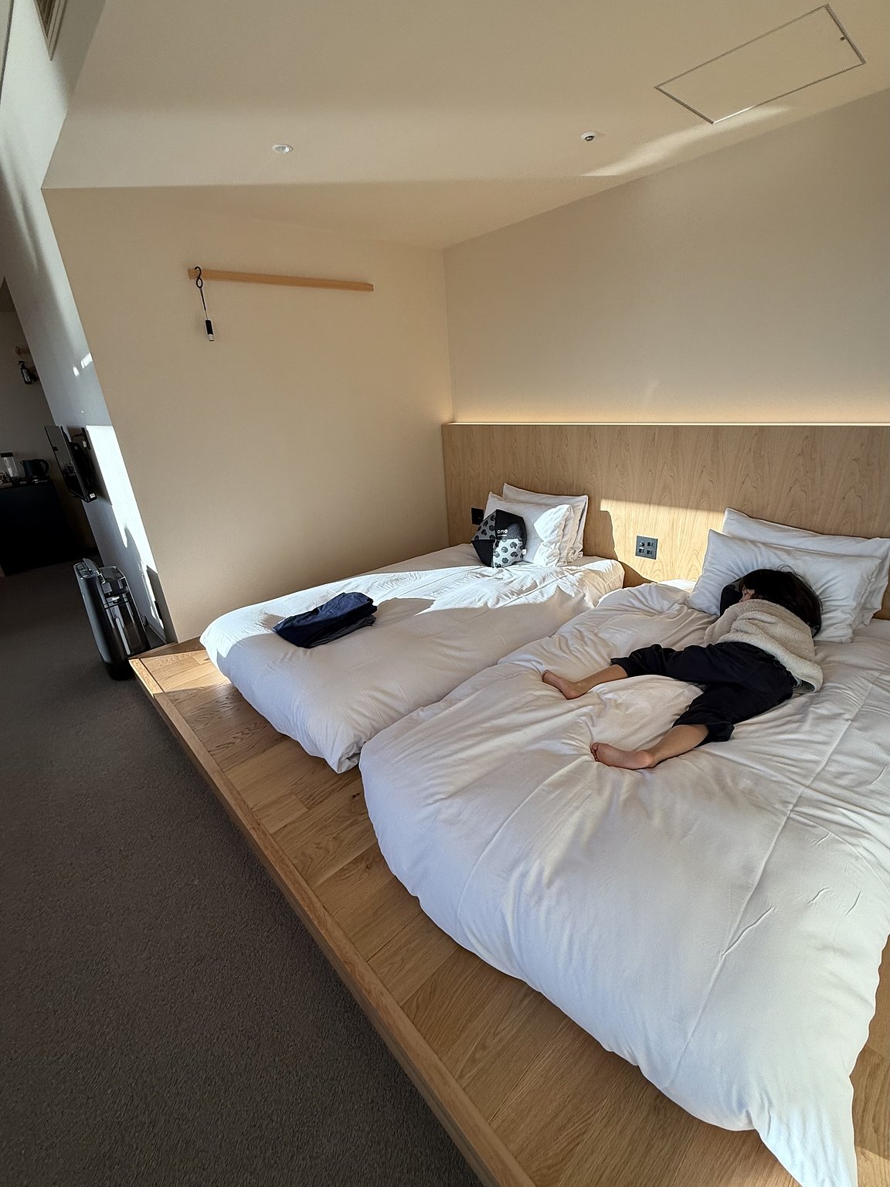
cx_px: 445
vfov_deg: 102.1
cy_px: 594
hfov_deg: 85.7
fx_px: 480
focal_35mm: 14
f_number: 2.2
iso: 50
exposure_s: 1/236
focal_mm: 2.22
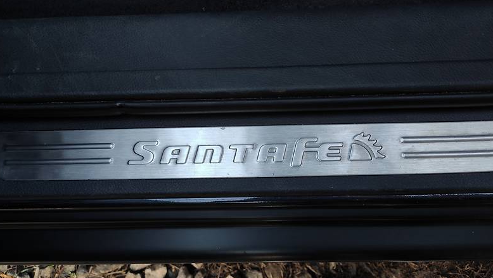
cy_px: 126
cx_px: 246
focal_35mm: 28
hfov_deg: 67.9
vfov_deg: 41.5
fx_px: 366
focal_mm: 4.7
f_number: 1.8
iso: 292
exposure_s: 1/33
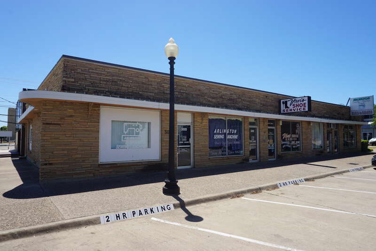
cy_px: 126
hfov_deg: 73.8
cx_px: 188
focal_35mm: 24
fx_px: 251
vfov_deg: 53.1
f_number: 11
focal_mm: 16
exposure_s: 1/125
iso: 100
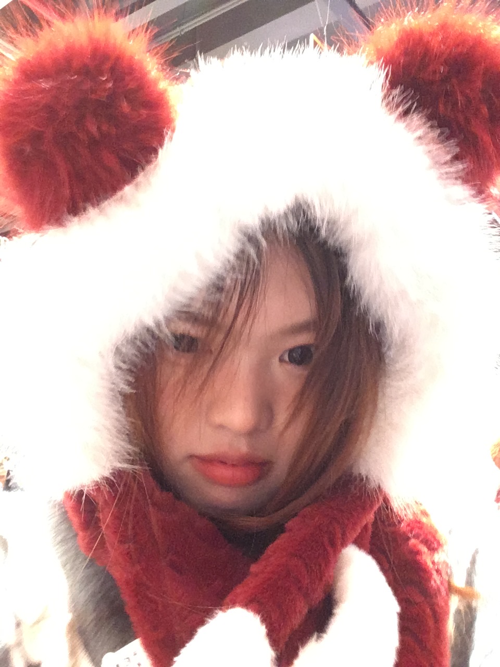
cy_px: 334
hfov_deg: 45.4
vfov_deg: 58.4
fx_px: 597
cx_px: 250
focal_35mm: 31
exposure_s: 1/33
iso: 500
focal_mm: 2.15
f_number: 2.4
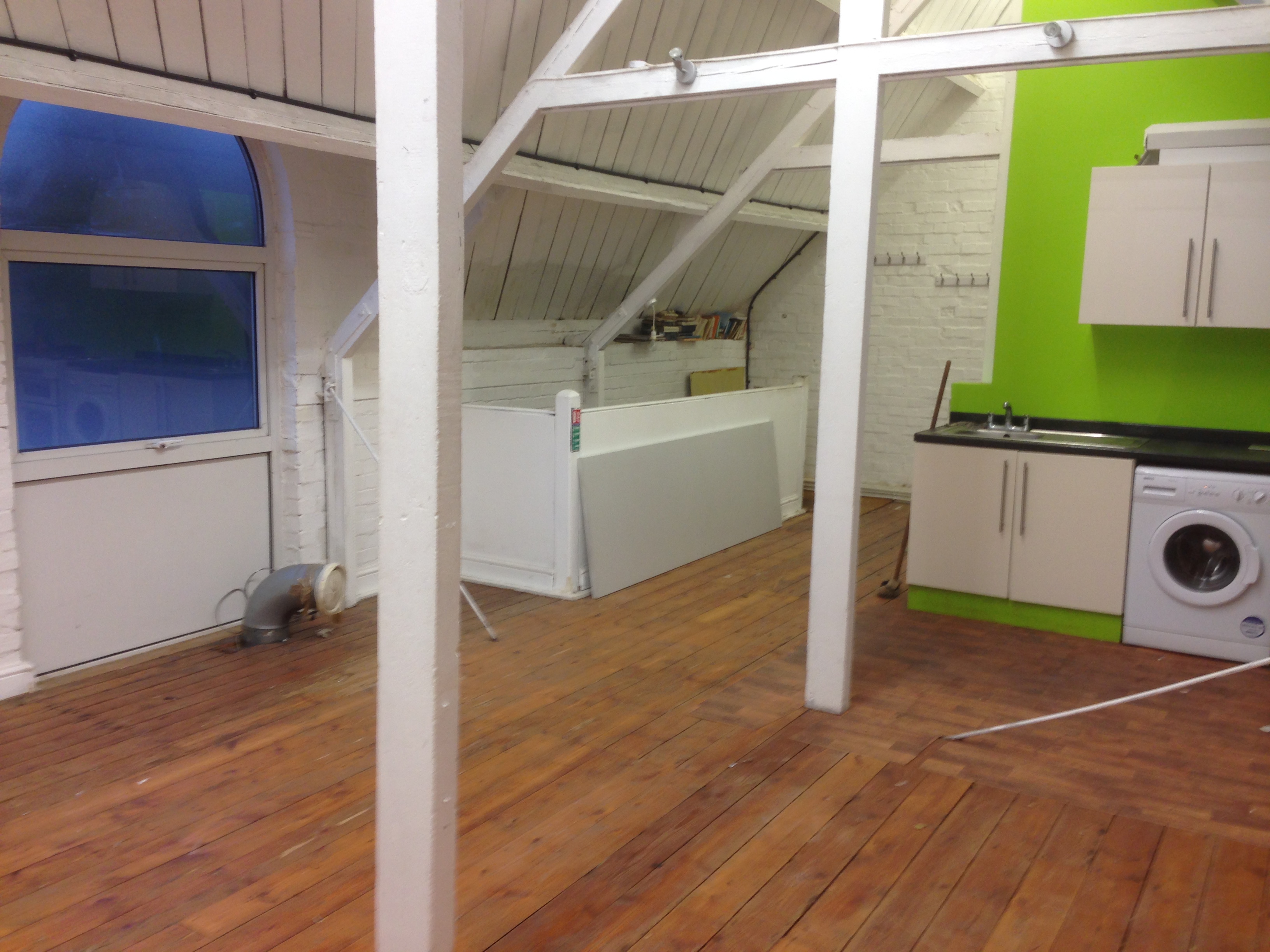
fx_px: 1211
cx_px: 635
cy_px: 476
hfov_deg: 55.4
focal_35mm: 33
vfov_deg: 42.9
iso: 50
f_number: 2.4
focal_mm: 4.12
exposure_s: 1/20
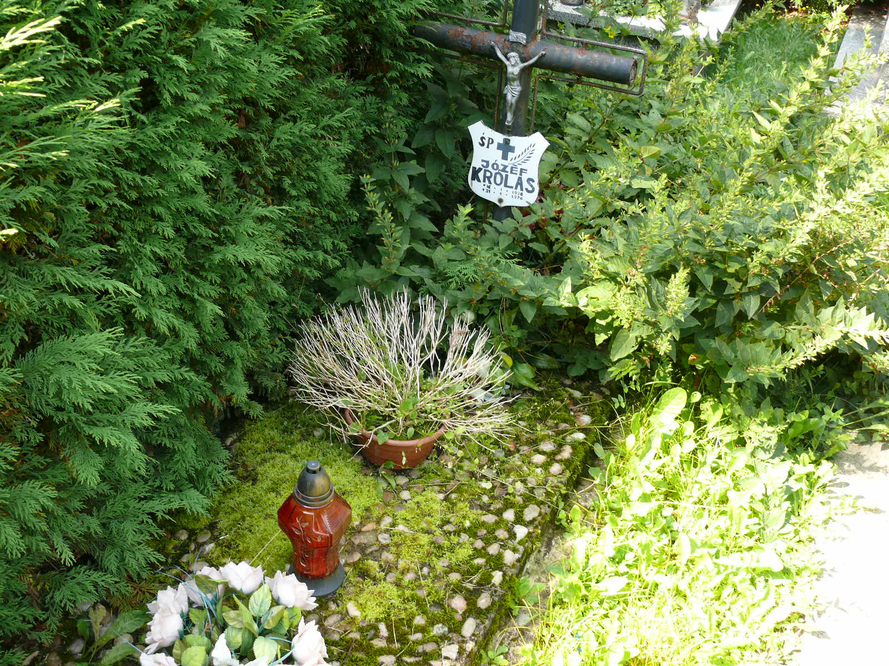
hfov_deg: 52.6
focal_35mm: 35
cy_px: 333
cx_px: 444
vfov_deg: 40.7
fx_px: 899
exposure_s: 1/100
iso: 100
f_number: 3.2
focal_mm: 7.4
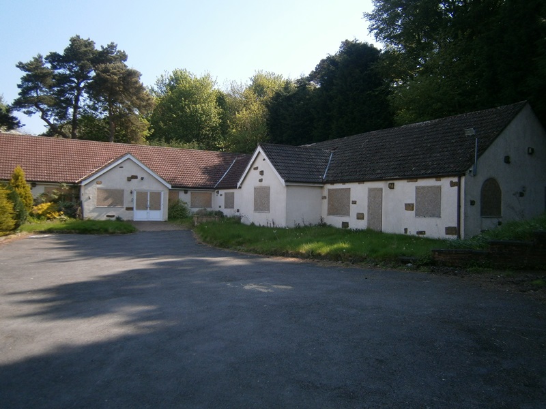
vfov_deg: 53.1
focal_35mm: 26
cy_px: 204
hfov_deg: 67.3
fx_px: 410
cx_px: 273
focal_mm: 4.7
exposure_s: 1/500
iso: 80
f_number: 2.8
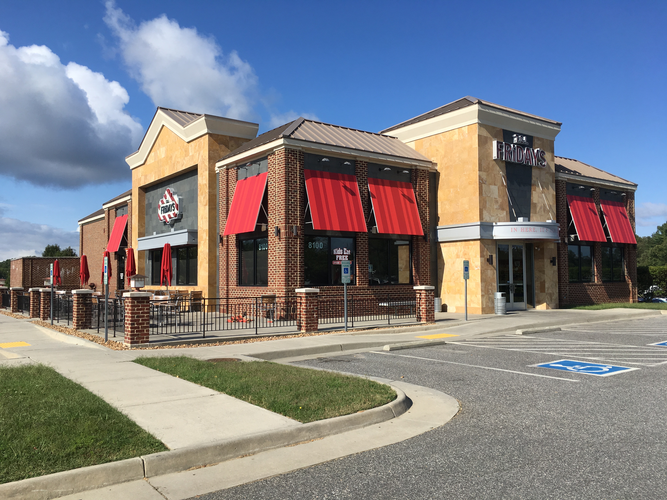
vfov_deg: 48.2
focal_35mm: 29
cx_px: 334
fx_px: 559
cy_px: 250
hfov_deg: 61.7
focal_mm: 4.15
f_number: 2.2
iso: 25
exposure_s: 1/1923
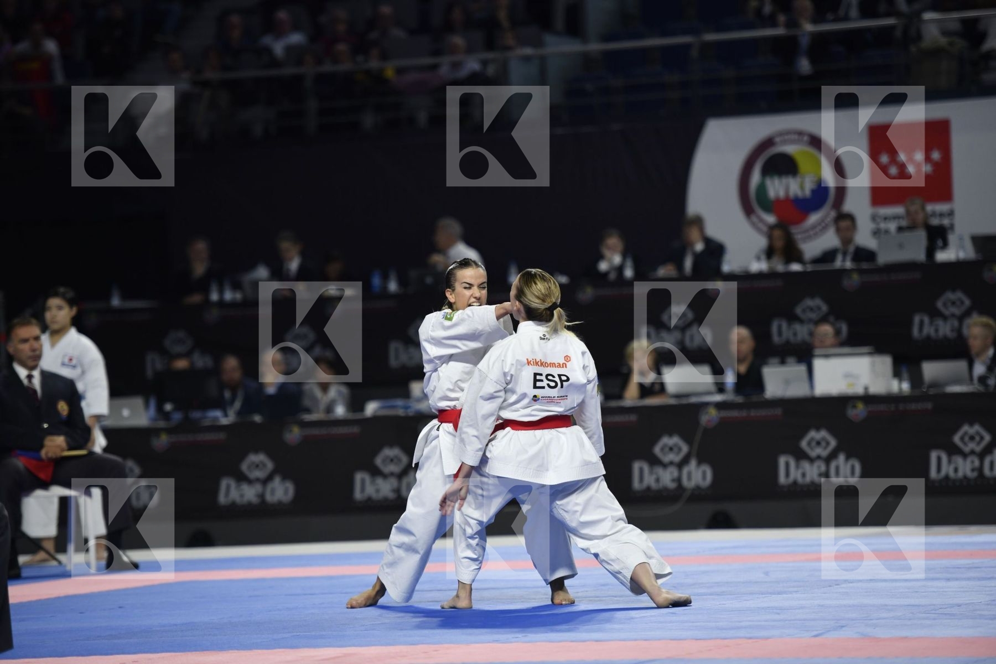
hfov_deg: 11.7
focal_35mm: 175
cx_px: 498
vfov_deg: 7.8
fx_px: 4841
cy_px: 332
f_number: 2.8
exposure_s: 1/800
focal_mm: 175
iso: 800
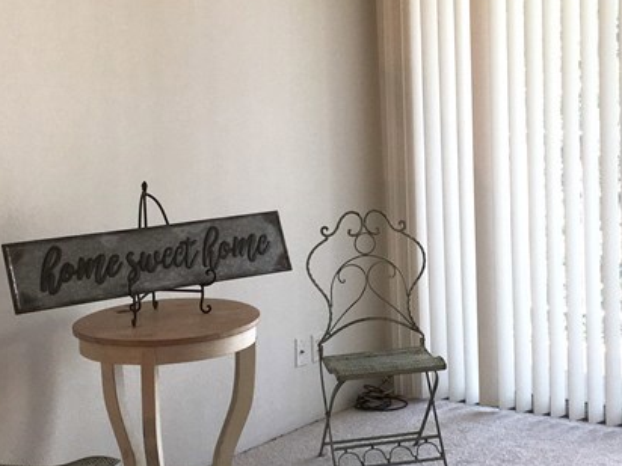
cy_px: 169
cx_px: 503
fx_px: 1294
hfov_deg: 26.5
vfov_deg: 20.4
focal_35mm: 72
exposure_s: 1/120
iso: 32
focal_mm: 4.15
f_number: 2.2
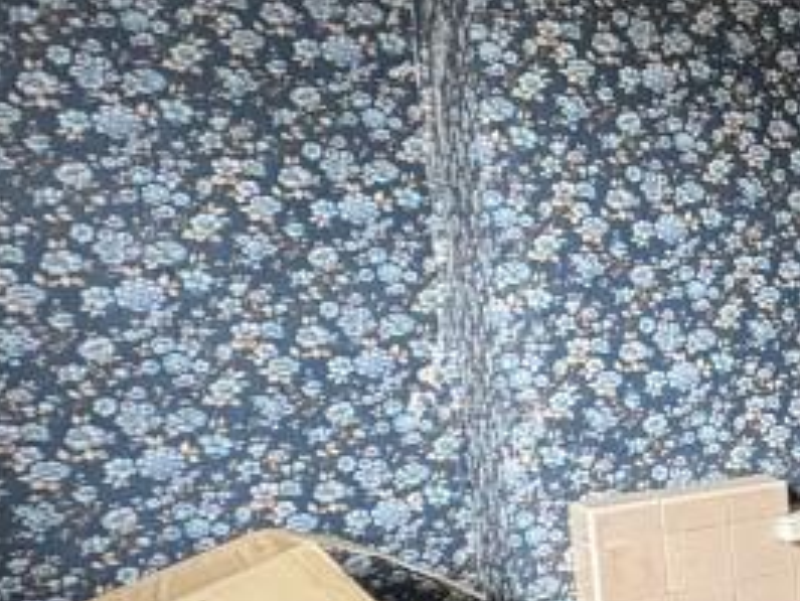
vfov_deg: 27.0
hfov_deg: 22.0
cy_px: 359
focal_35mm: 54
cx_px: 1437
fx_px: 1249
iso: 250
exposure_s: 1/71
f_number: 2.2
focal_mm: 2.22
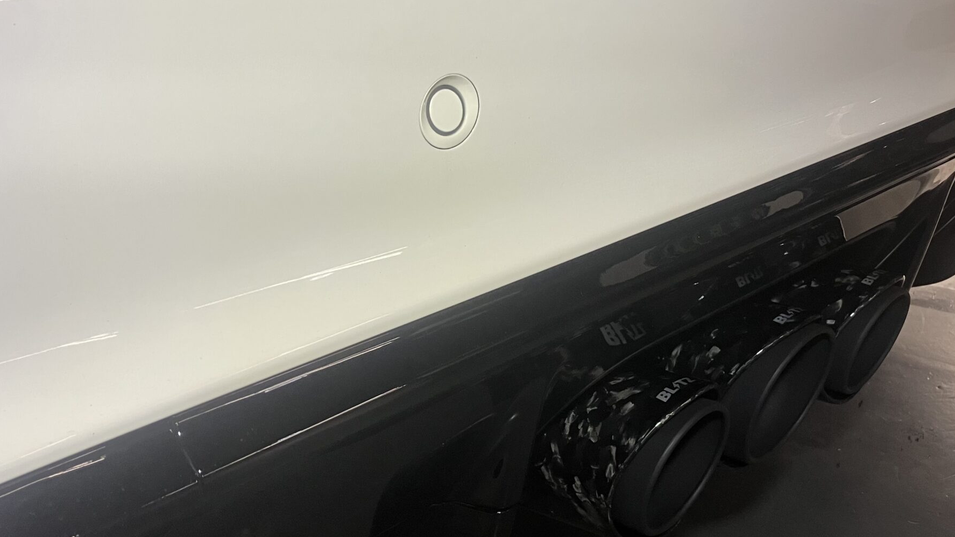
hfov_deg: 45.8
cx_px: 627
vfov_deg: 27.1
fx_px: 1114
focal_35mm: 44
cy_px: 308
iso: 80
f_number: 1.8
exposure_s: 1/69
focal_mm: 3.99
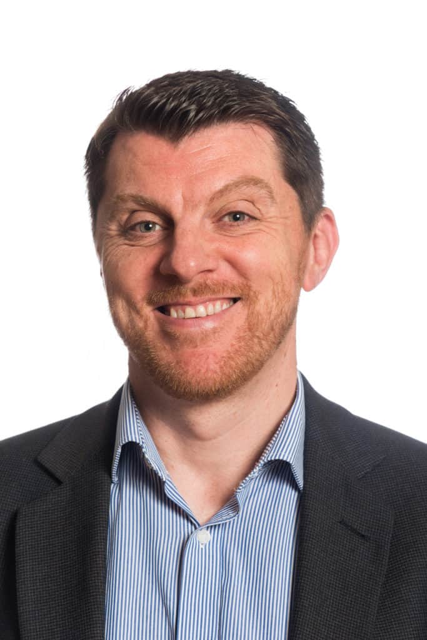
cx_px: 214
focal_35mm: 170
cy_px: 320
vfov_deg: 12.1
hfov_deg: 8.1
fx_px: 3023
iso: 200
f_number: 7.1
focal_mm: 170
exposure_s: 1/125
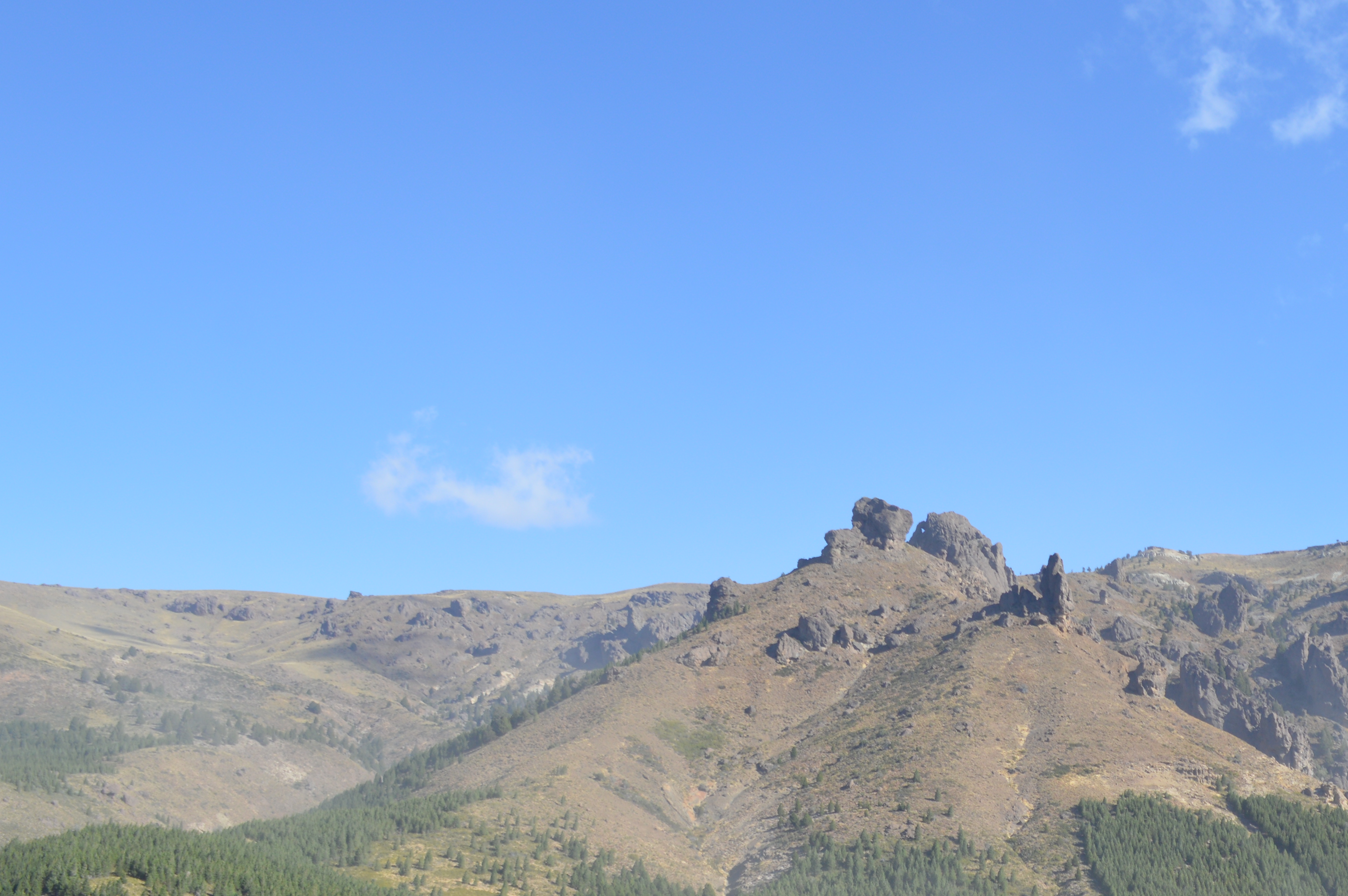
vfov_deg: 28.8
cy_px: 667
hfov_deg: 40.9
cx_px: 1088
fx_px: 1721
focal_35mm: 46
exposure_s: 1/200
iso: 100
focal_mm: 18
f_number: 7.1
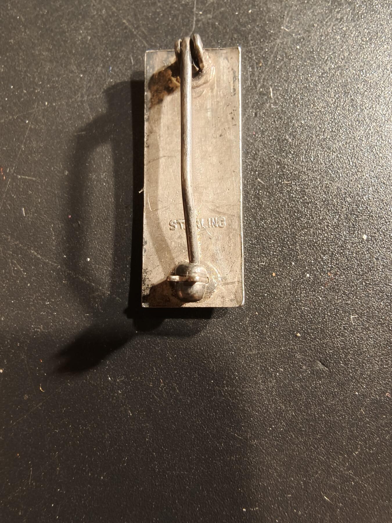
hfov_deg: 58.9
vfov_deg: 73.9
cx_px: 196
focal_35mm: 23
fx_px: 347
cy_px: 262
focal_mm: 2.32
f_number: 2
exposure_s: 1/50
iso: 320
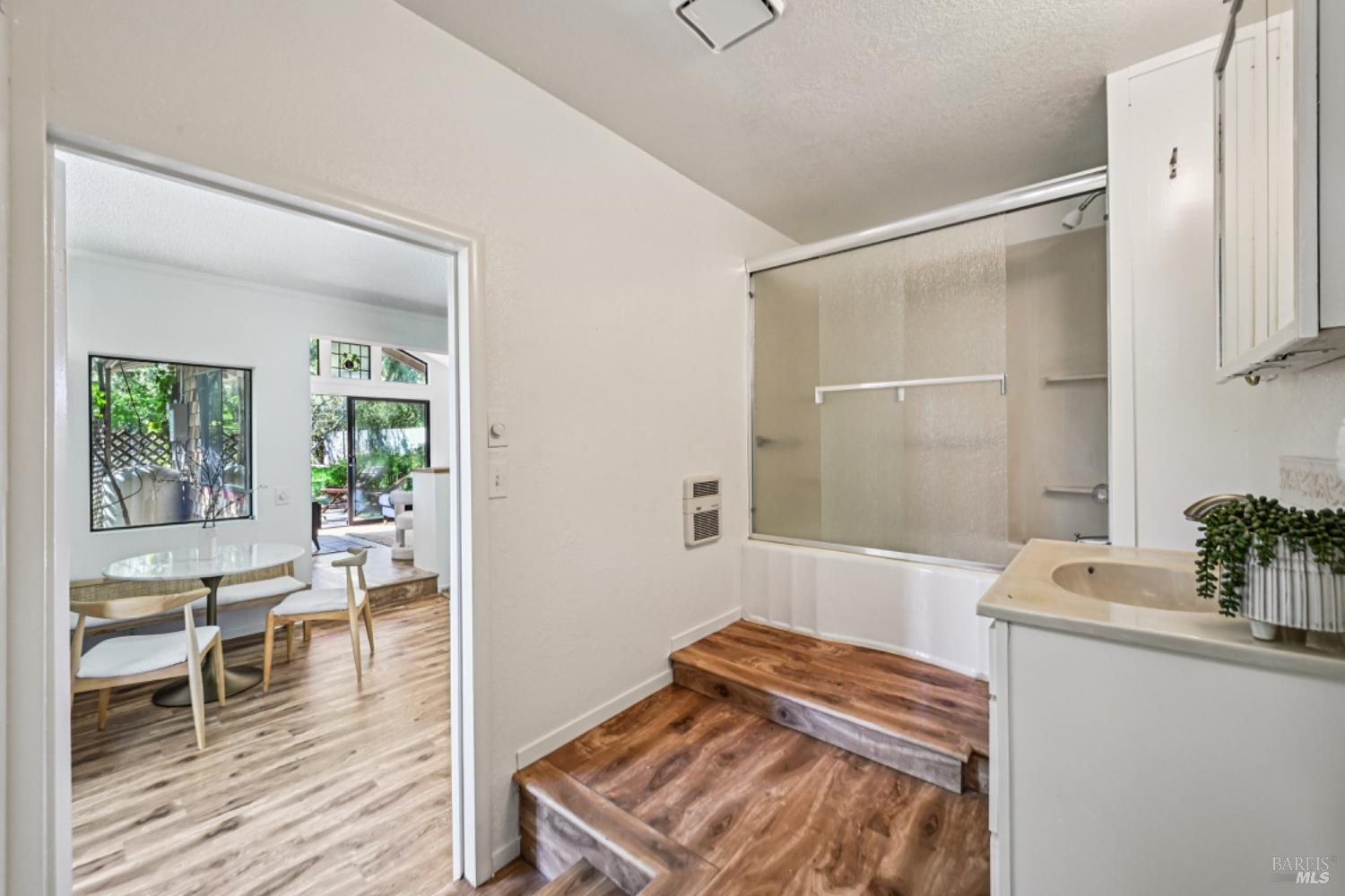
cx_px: 672
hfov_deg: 104.3
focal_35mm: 14
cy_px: 448
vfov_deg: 81.2
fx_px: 523
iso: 800
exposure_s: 1/15
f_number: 11
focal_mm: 14
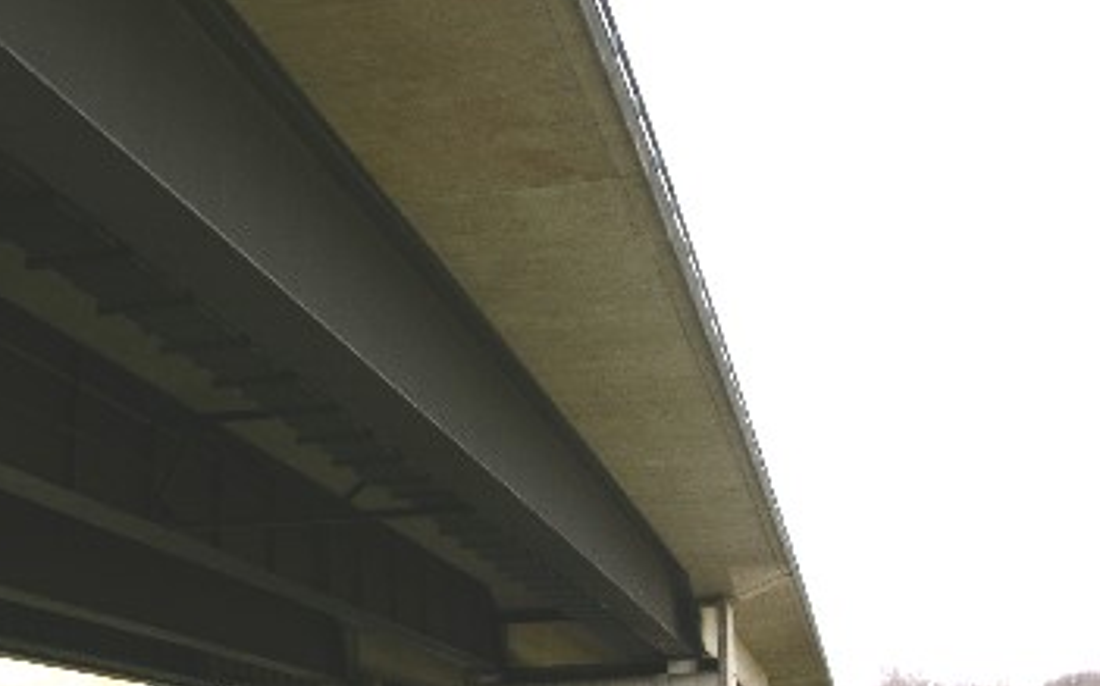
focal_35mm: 62
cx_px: 218
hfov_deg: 32.1
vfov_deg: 20.6
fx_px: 1858
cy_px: 586
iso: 50
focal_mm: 8.9
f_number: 5.6
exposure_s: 1/78.7
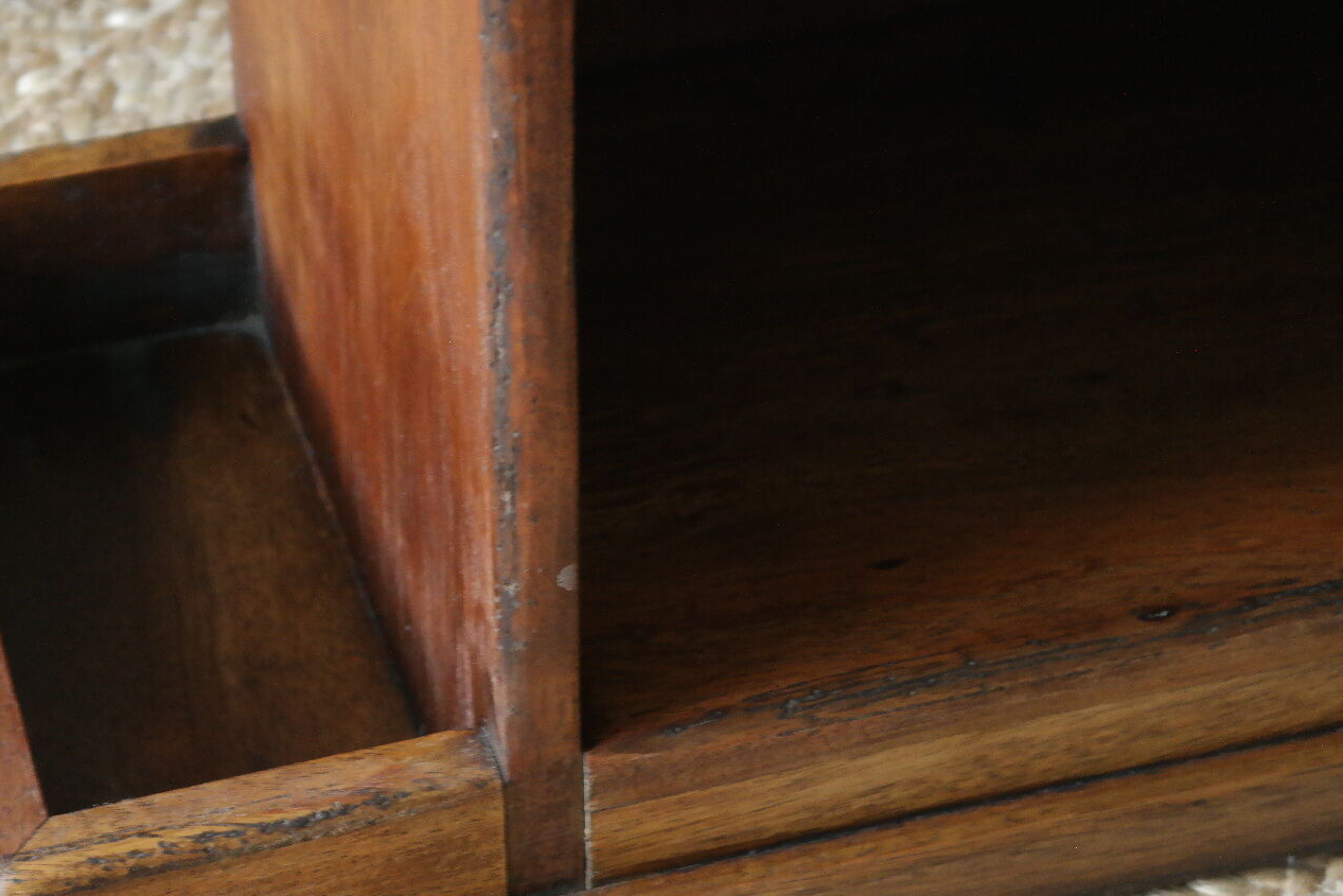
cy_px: 600
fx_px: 3917
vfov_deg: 13.0
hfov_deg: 19.4
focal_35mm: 105
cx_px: 490
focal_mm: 50
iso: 1600
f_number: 5.6
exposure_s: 1/25
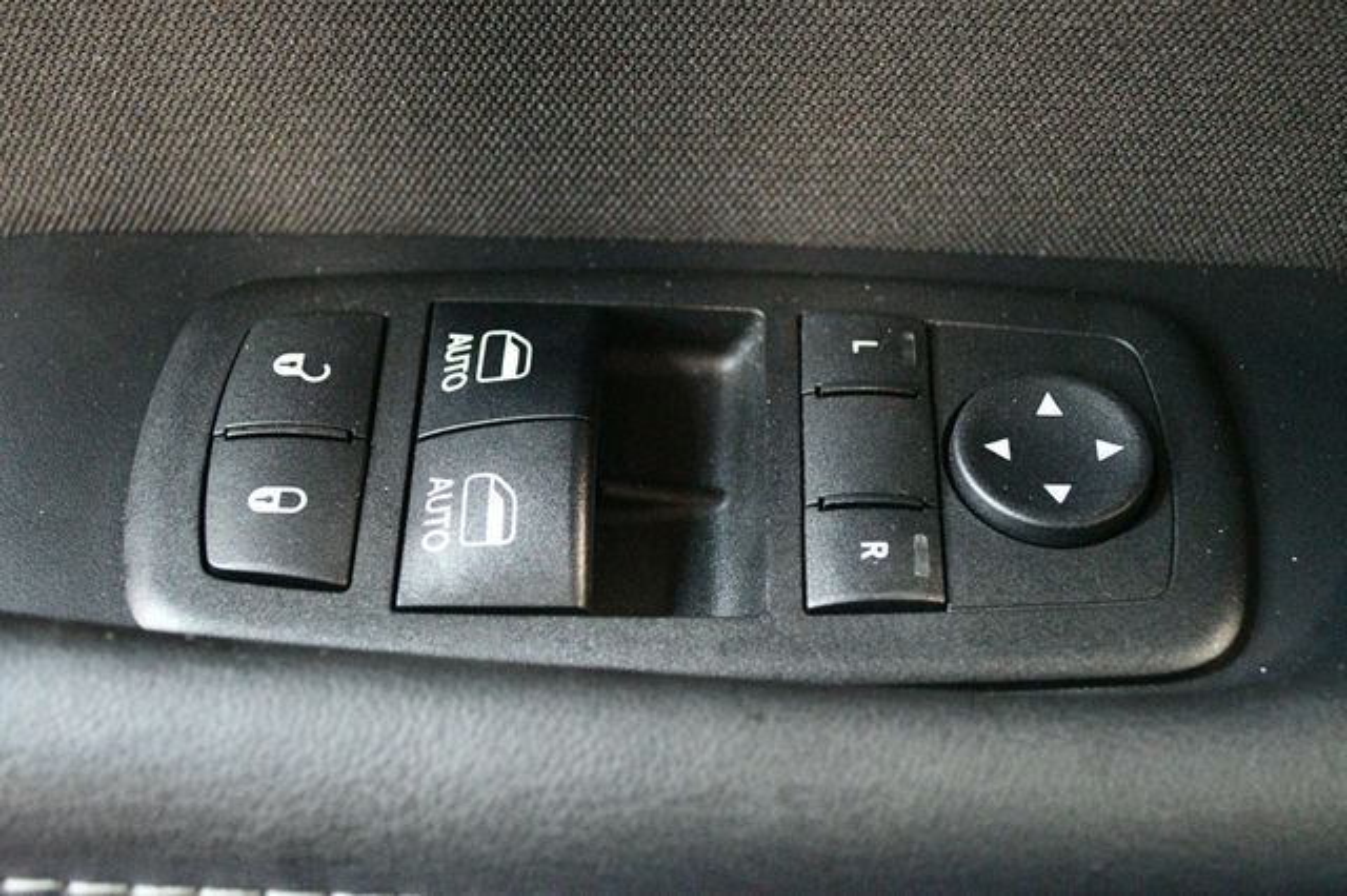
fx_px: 1945
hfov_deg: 38.2
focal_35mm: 52
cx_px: 674
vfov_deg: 26.0
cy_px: 448
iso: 12800
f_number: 5
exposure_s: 1/25
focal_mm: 35
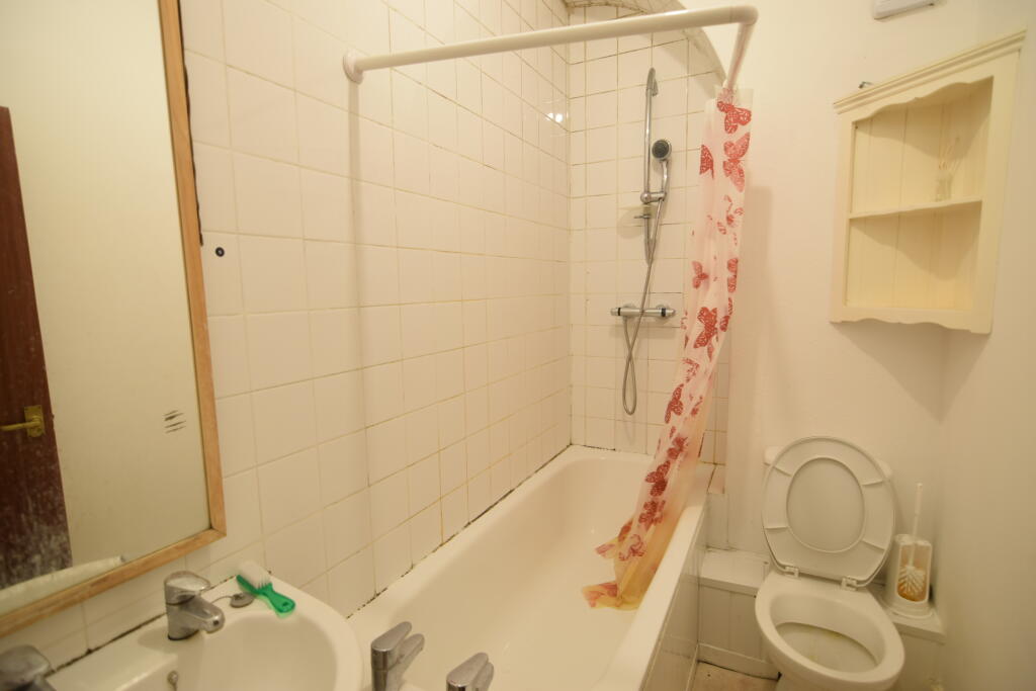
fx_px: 475
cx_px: 518
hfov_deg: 95.0
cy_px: 346
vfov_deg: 72.1
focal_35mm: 16
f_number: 2.8
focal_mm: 11
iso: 200
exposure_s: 1/20
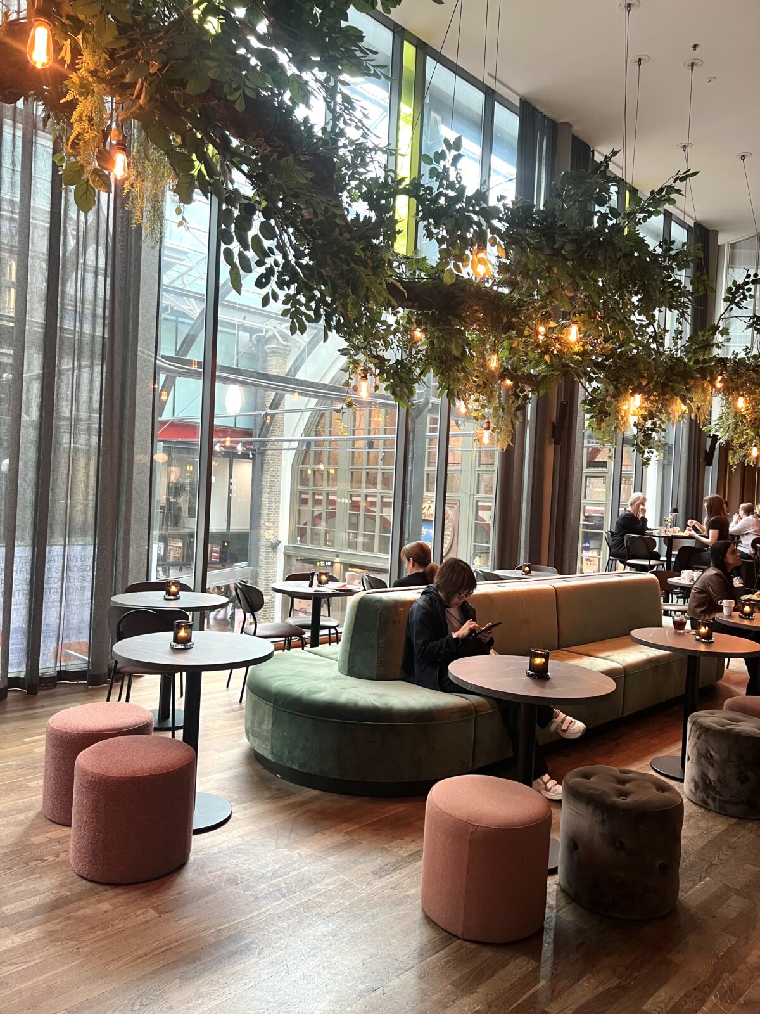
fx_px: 761
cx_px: 380
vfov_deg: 67.3
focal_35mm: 26
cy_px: 507
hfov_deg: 53.1
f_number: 1.5
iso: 160
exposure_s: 1/50
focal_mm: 5.7
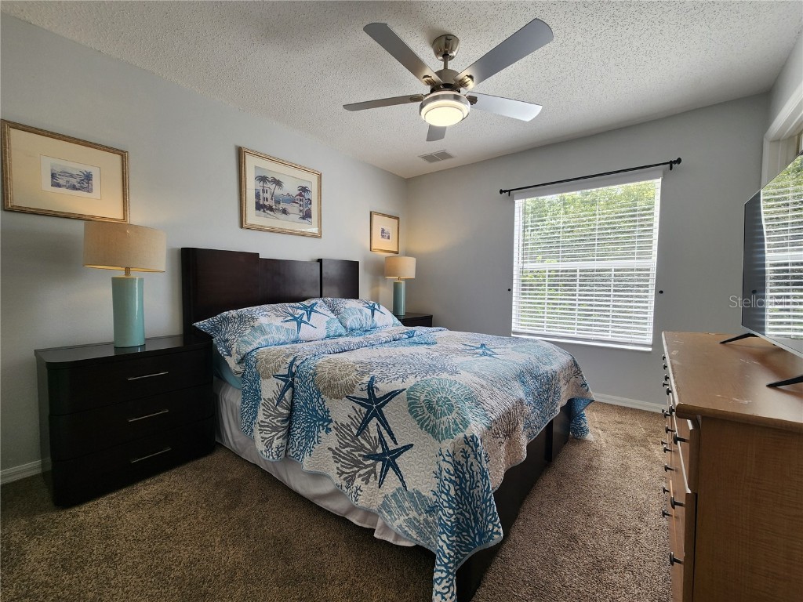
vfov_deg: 89.9
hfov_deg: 106.2
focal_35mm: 13
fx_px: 302
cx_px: 402
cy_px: 301
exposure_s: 1/120
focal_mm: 2.2
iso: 50
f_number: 2.2
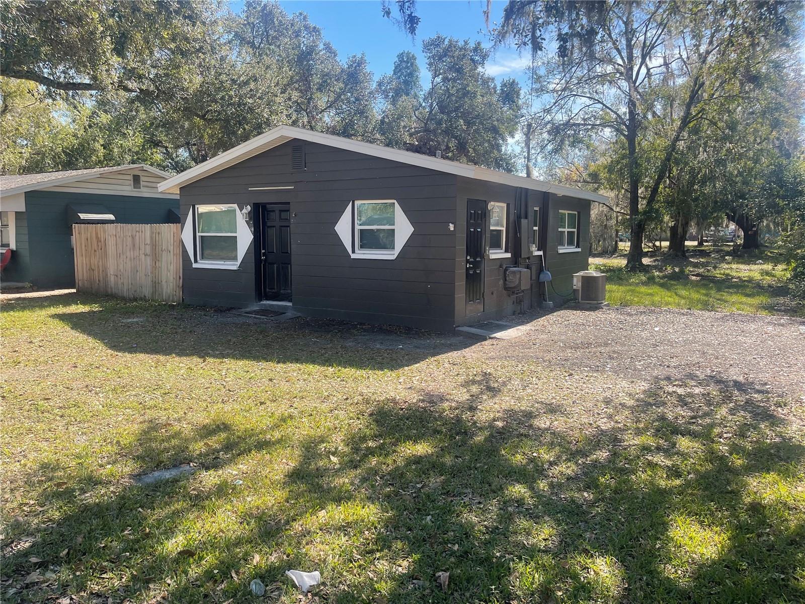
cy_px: 302
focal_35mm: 25
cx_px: 402
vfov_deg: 54.9
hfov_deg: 69.4
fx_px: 581
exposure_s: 1/1067
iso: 32
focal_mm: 5.1
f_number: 1.6
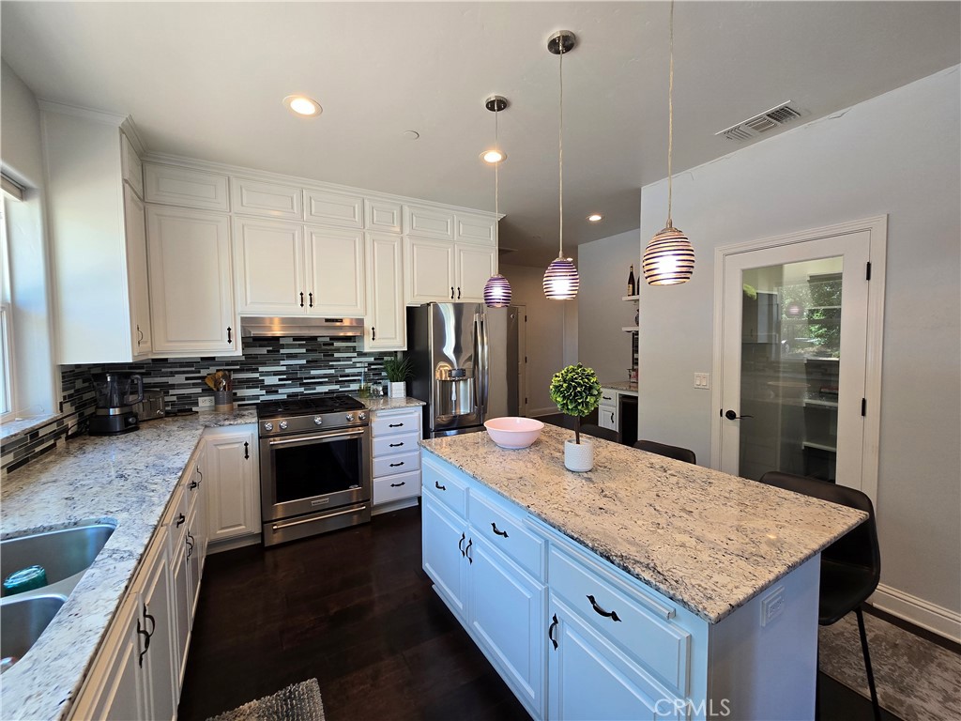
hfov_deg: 106.2
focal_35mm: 13
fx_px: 361
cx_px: 480
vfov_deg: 89.9
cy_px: 360
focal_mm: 2.2
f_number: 2.2
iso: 80
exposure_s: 1/60
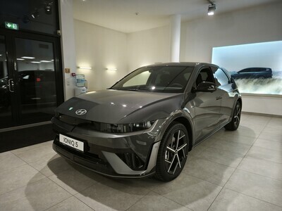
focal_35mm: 23
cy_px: 106
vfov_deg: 58.9
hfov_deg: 73.9
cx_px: 141
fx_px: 187
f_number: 1.7
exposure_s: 1/50
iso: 250
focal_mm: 5.35
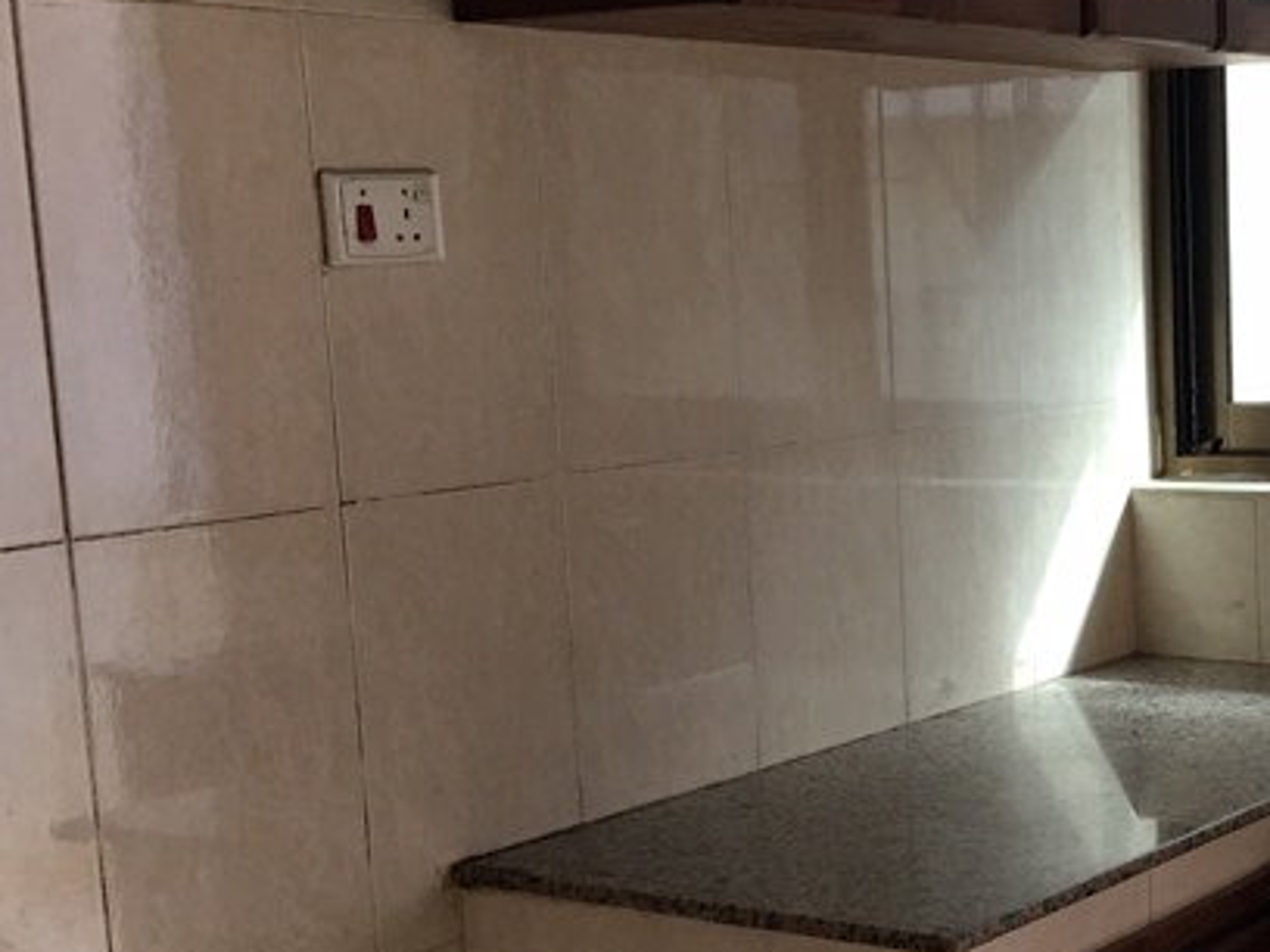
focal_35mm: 71
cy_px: 722
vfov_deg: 20.5
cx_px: 1108
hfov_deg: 26.6
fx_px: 2605
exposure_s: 1/33
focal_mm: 4.15
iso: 50
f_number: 2.2
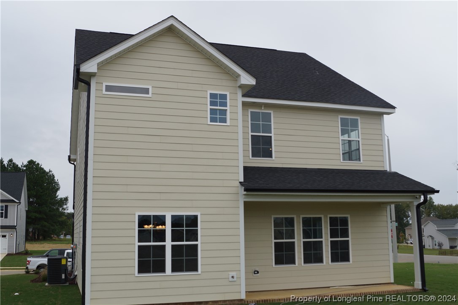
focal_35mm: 38
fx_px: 484
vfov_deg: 35.1
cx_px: 229
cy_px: 152
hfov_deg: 50.7
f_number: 8
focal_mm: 18
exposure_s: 1/320
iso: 100
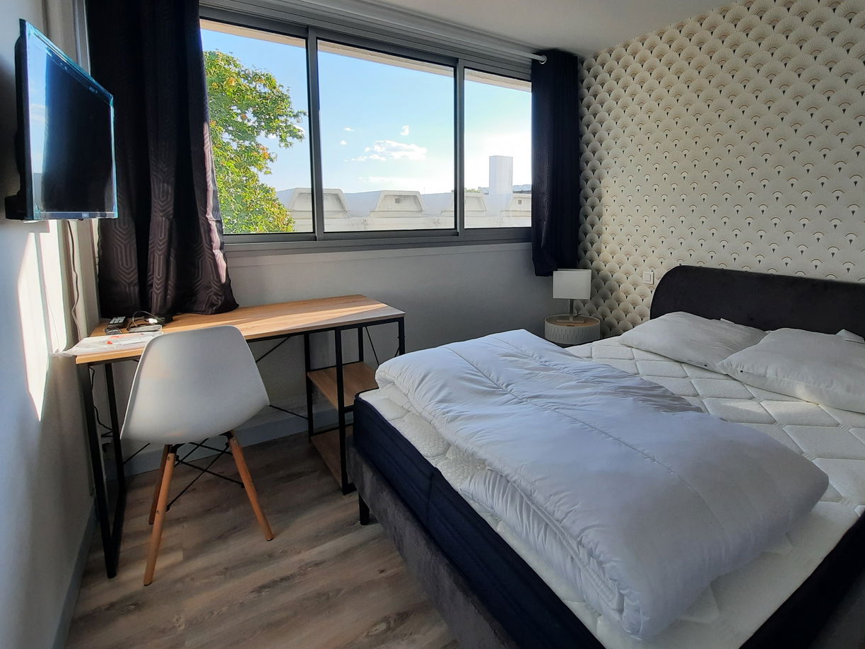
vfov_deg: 73.6
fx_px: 425
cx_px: 498
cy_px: 249
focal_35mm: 17
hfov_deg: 90.4
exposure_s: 1/152
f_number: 2.2
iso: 40
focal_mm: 1.74
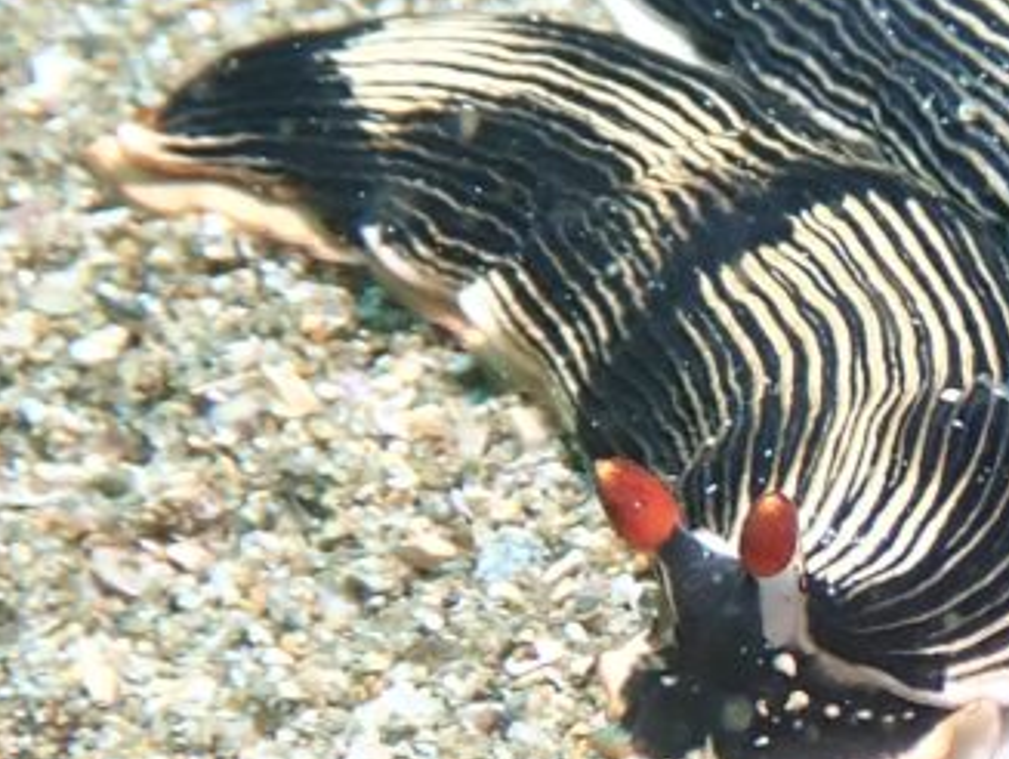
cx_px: 1006
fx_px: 4290
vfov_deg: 10.1
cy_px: 454
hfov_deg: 13.2
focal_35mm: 147
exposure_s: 1/200
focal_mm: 8.4
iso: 160
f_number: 4.5
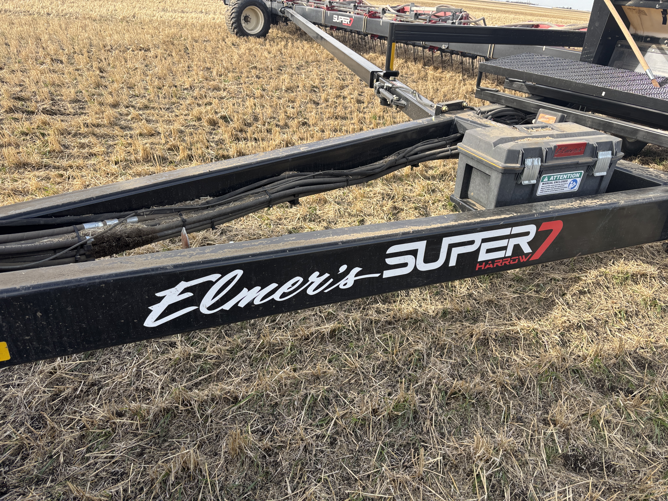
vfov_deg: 53.1
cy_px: 250
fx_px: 502
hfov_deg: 67.3
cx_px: 334
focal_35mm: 26
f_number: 1.6
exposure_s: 1/775
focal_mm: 5.96
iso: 50
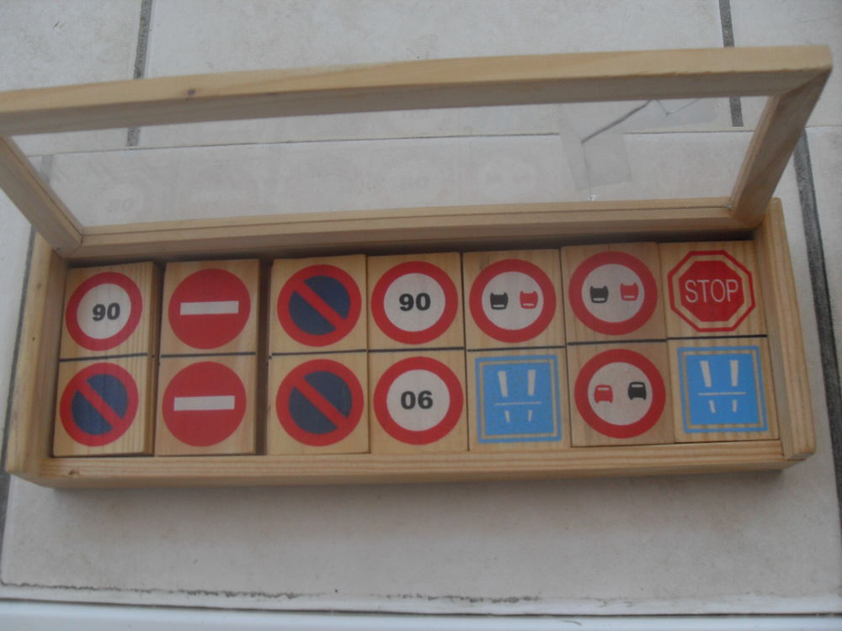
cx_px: 421
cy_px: 316
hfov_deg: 50.1
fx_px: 900
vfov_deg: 38.7
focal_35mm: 37
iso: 80
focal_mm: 6.3
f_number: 2.8
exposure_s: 1/90
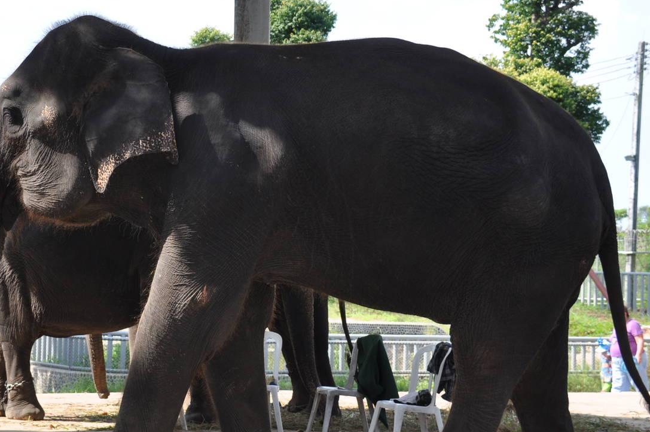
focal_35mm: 106
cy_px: 267
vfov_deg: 12.9
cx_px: 225
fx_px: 1912
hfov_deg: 19.2
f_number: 8
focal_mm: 48
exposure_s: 1/200
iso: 200
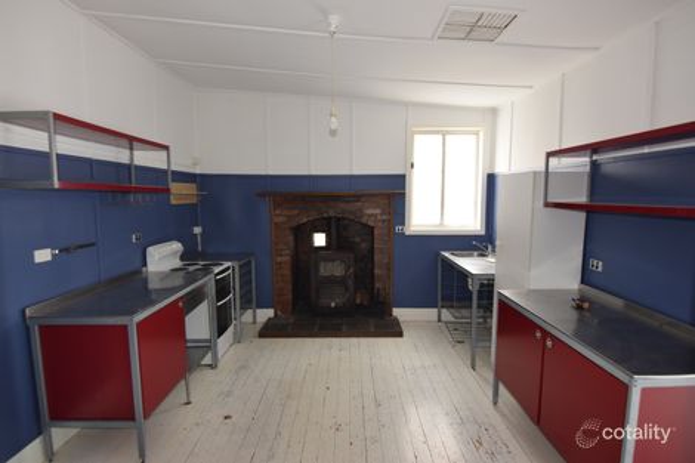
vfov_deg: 67.3
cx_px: 348
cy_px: 232
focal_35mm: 18
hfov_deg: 90.0
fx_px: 347
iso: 800
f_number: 4.5
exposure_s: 1/80
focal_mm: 12
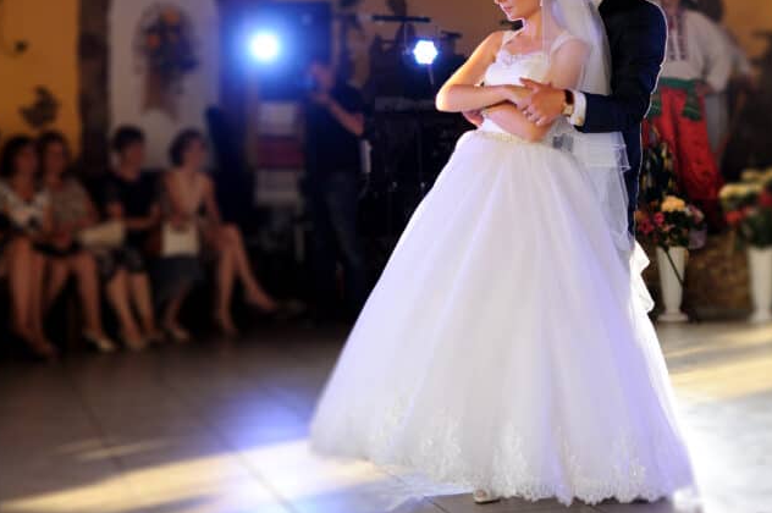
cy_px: 119
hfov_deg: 24.9
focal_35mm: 81
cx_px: 551
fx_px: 1735
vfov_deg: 16.7
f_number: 2.2
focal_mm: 50
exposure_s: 1/320
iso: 200
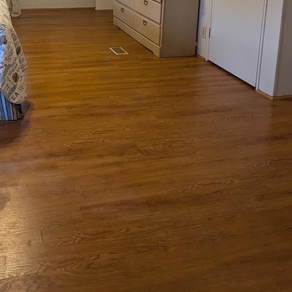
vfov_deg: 38.9
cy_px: 0
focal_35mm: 38
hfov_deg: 42.7
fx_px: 363
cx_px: 78
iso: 127
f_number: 2.2
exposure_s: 1/51.4
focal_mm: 2.35
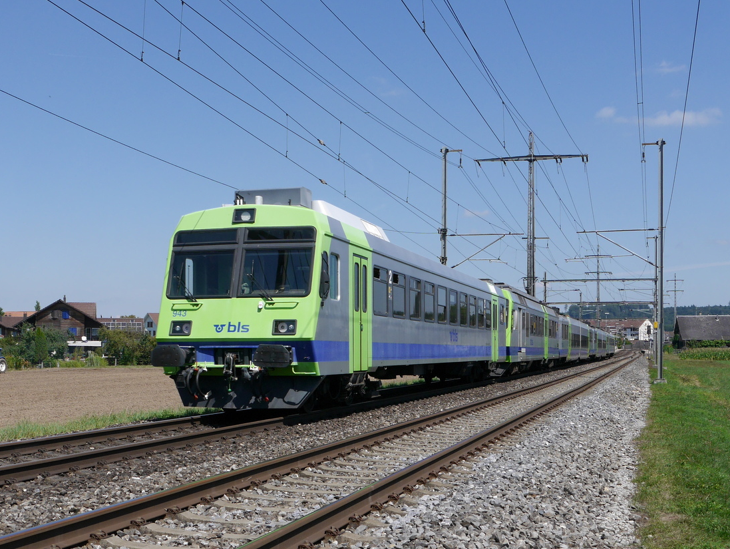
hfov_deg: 52.6
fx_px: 739
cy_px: 293
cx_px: 348
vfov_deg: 40.7
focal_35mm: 35
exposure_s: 1/500
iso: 160
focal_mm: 16
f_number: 8
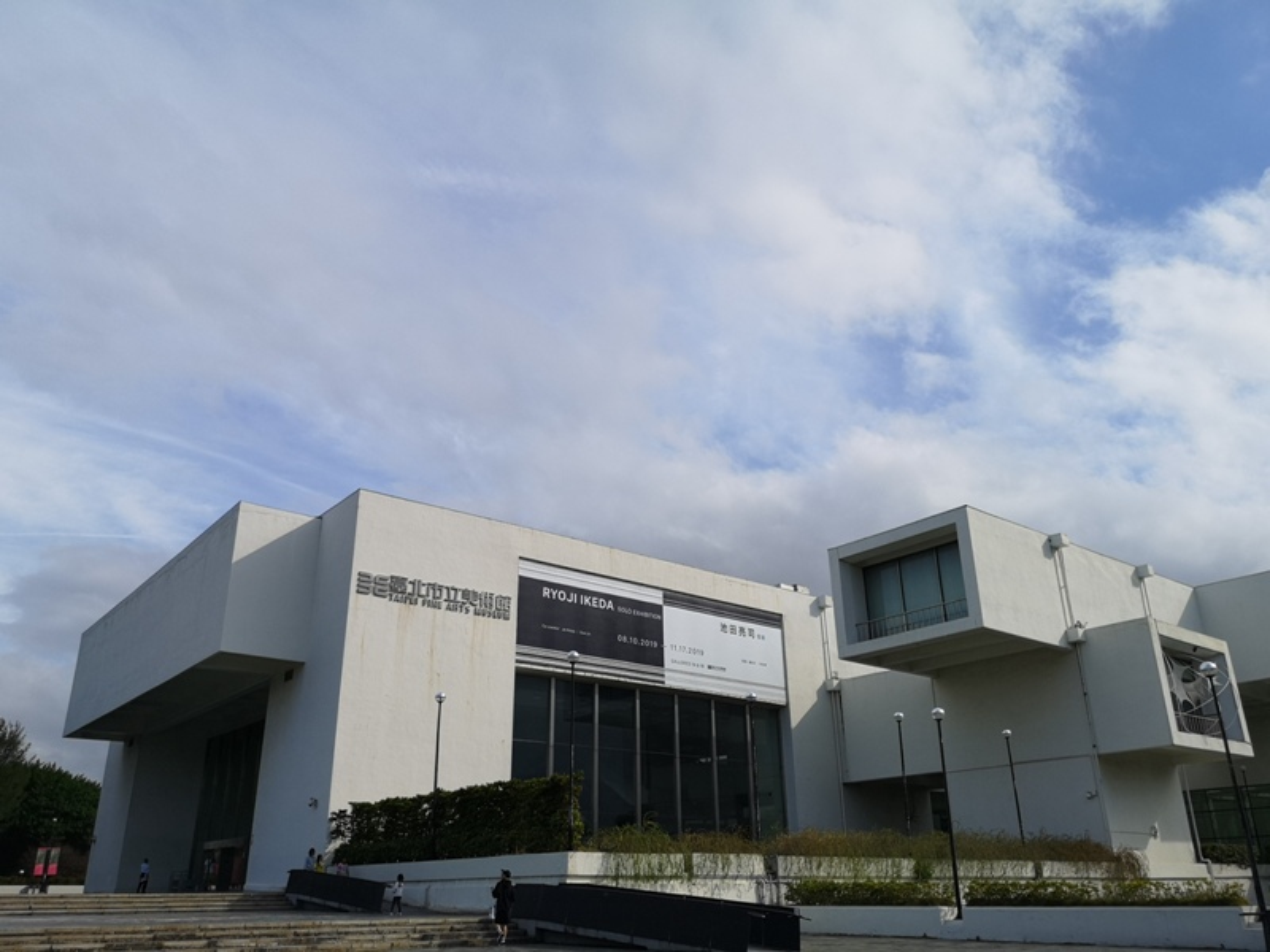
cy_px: 476
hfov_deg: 65.3
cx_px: 635
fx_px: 991
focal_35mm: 27
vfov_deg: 51.4
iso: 50
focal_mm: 3.95
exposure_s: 1/4098
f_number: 1.8
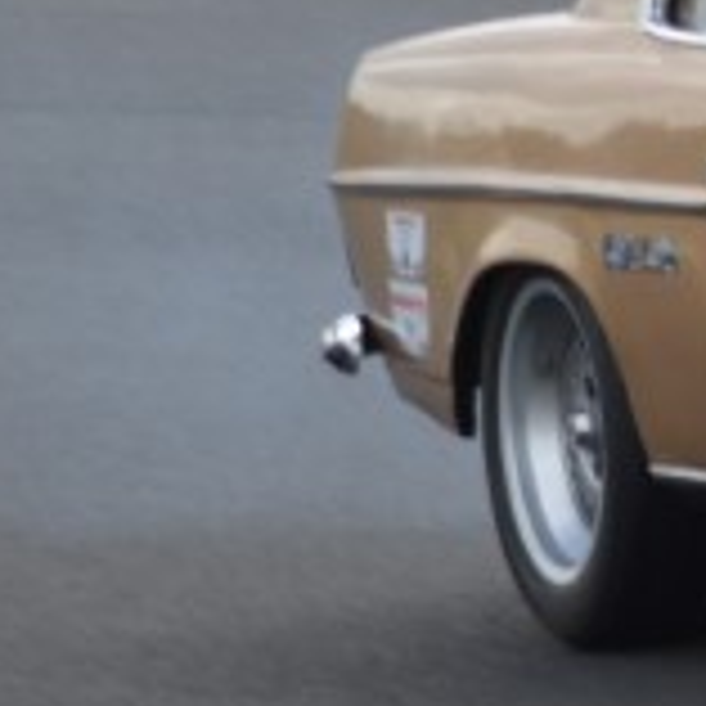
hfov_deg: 1.8
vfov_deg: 1.8
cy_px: 241
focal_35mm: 966
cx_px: 1443
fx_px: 22290
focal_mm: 170
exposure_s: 1/1000
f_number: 5
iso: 400
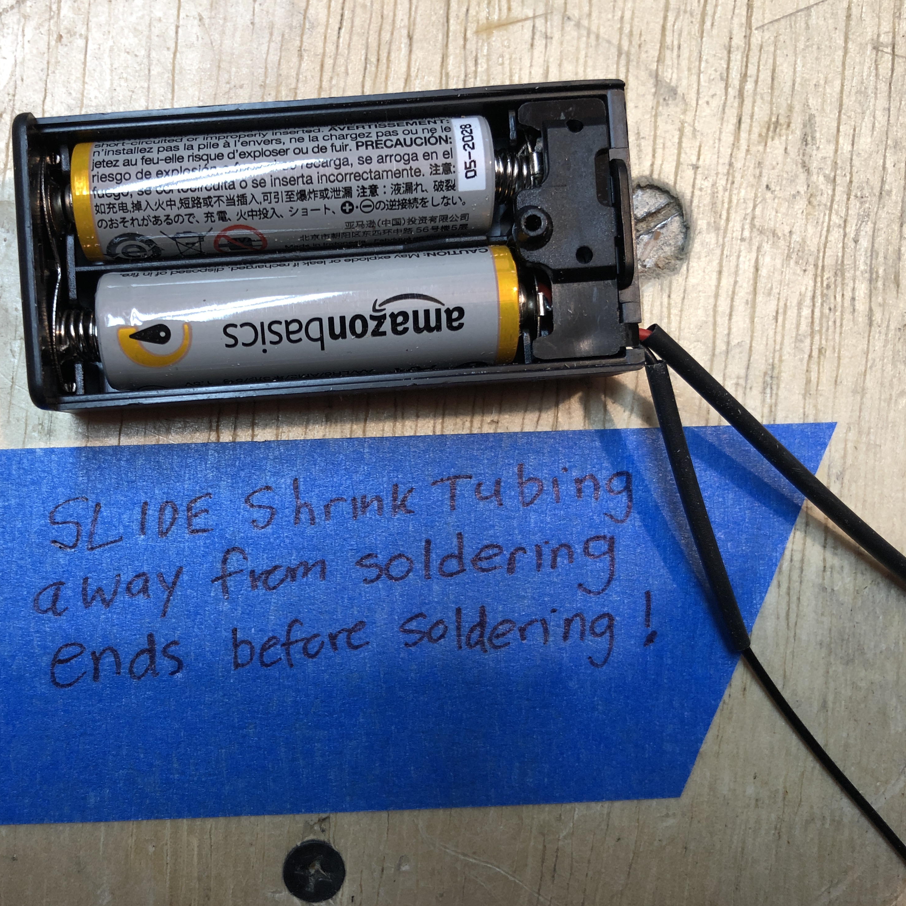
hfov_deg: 47.9
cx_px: 329
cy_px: 465
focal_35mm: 34
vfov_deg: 48.4
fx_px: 1007
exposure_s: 1/24
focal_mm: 3.99
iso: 40
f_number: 1.8
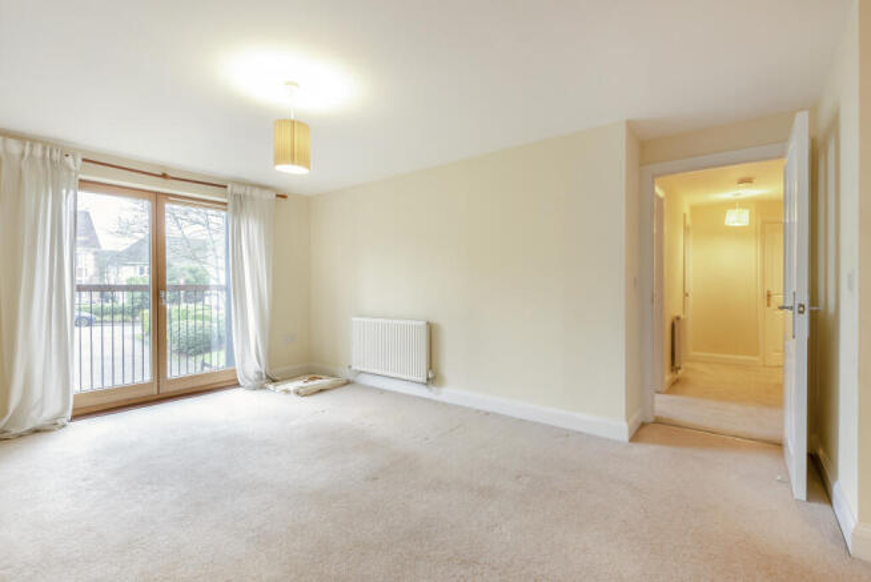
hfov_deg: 96.7
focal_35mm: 16
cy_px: 291
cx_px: 436
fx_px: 387
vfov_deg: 73.8
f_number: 8
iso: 200
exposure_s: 1/13
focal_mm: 16
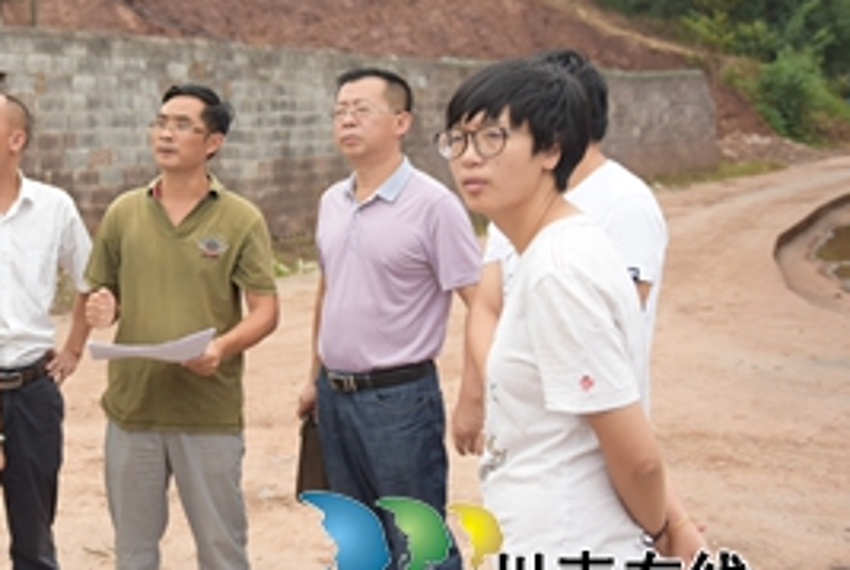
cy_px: 191
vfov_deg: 23.4
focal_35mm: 58
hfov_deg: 32.7
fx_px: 1372
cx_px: 83
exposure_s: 1/1600
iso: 800
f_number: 2.8
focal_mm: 31
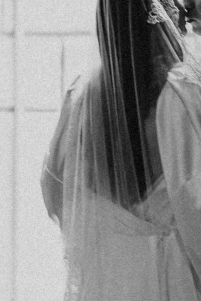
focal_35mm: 207
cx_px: 258
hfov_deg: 6.6
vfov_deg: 9.9
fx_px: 1733
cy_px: 154
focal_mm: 35
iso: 800
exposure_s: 1/160
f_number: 1.8
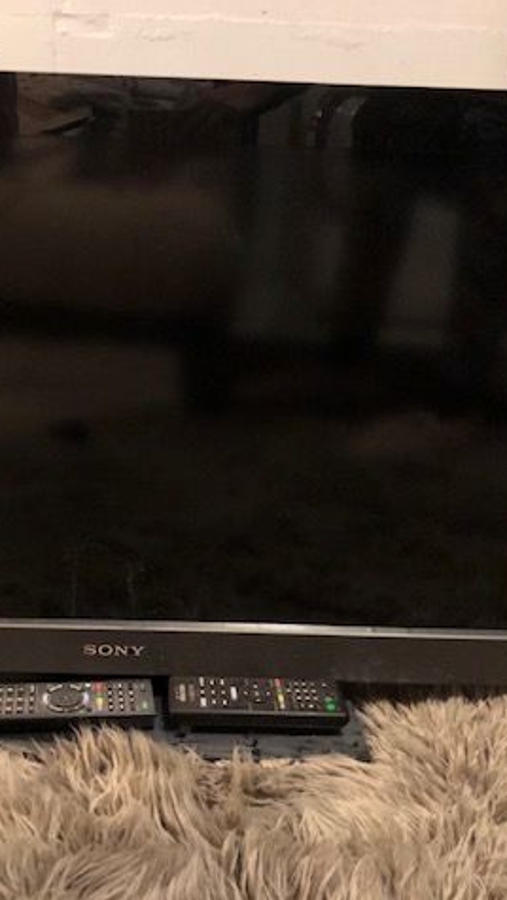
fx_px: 979
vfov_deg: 49.4
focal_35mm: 41
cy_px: 450
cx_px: 138
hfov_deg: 28.7
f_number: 1.8
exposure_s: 1/17
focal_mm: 3.99
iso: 800
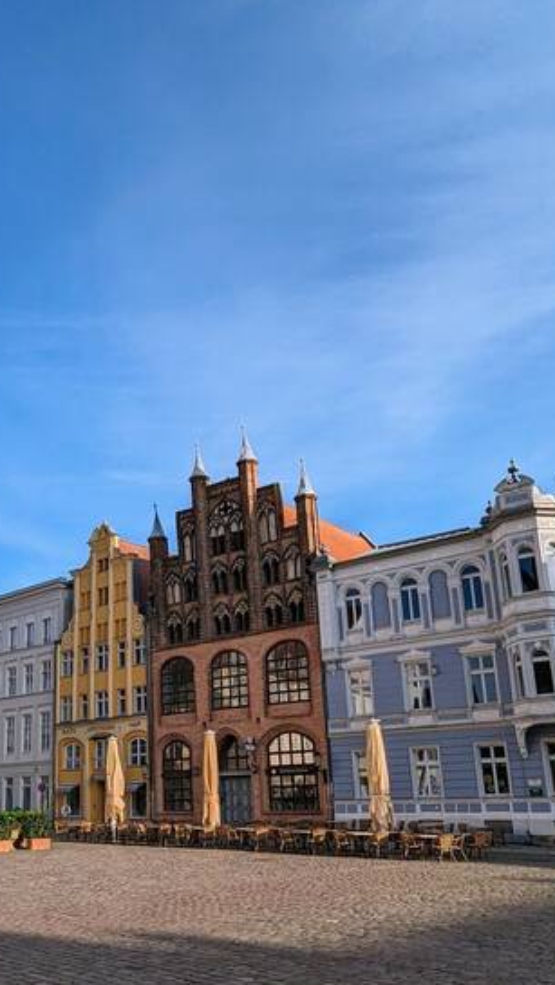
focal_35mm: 24
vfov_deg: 76.3
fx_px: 627
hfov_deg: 42.1
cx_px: 14
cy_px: 503
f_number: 2.2
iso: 48
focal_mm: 2.35
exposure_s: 1/2513
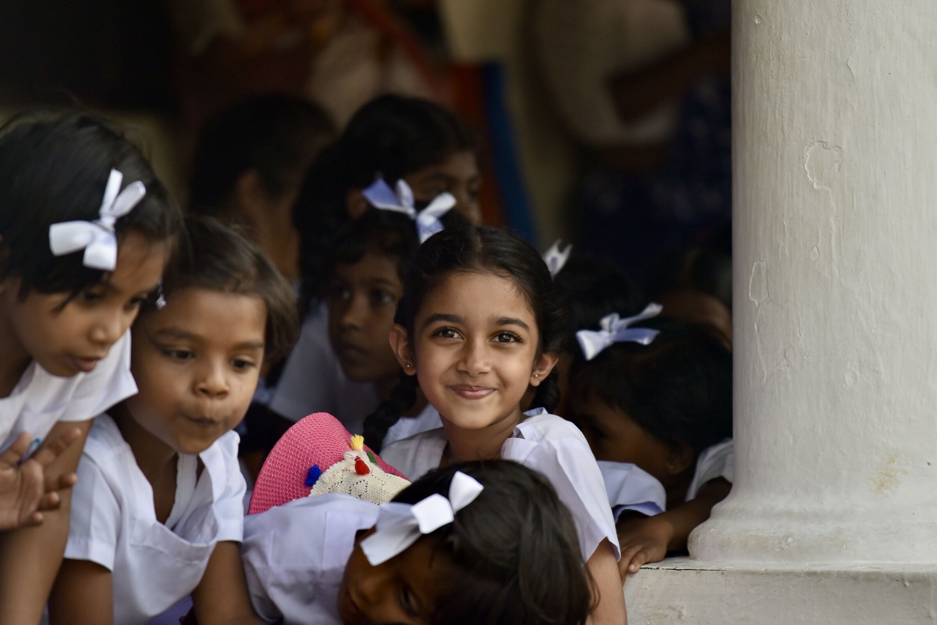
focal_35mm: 190
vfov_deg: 7.2
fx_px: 4946
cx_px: 468
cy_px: 312
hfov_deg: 10.8
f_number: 4
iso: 1000
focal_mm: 190
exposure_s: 1/640
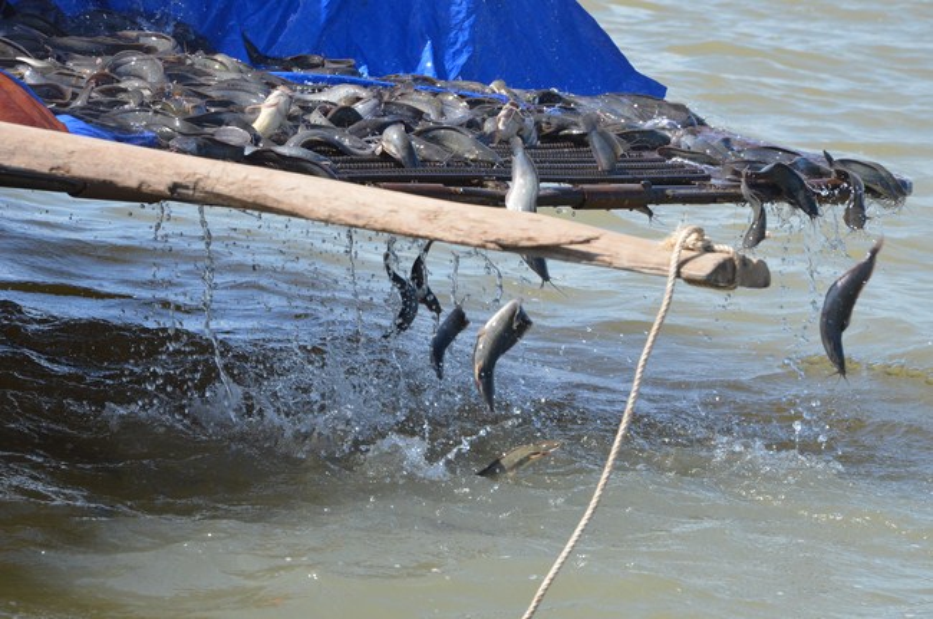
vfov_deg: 8.7
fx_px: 4075
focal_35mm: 158
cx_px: 466
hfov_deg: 13.1
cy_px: 310
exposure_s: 1/640
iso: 640
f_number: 13
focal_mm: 105
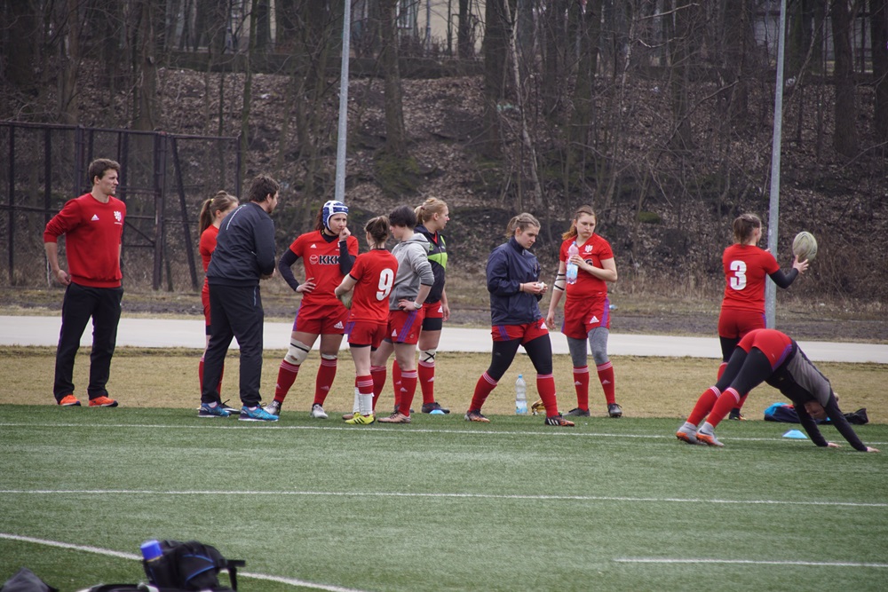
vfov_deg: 6.1
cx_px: 444
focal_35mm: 225
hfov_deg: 9.1
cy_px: 296
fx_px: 5550
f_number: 5.6
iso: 200
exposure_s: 1/250
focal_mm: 150
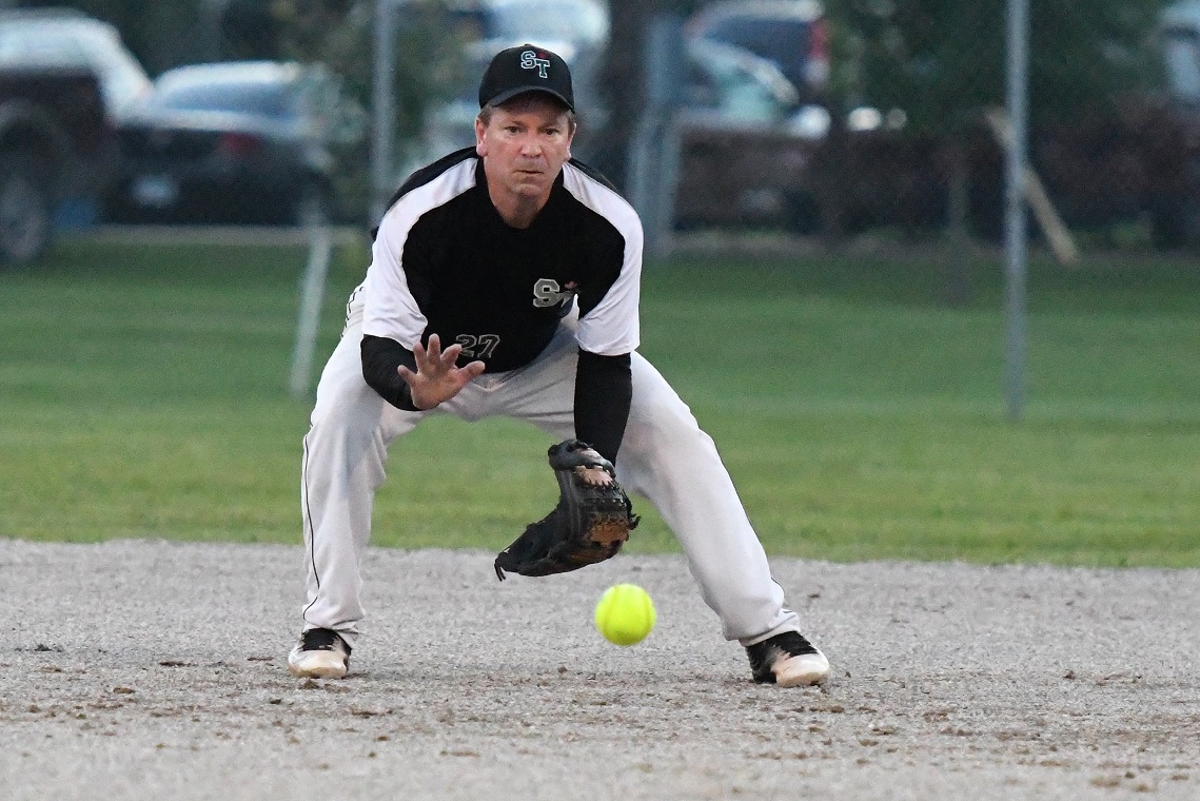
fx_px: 8502
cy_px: 400
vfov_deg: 5.4
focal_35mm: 255
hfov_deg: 8.1
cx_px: 600
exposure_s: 1/1000
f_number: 2.8
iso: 11400
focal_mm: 170
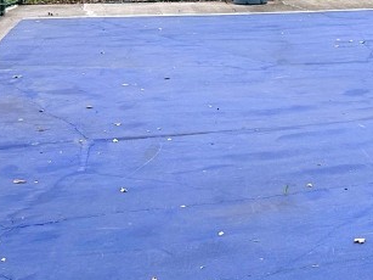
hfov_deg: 20.6
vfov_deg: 17.1
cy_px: -107
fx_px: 862
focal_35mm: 80
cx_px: 572
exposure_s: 1/260
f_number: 1.78
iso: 80
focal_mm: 6.86
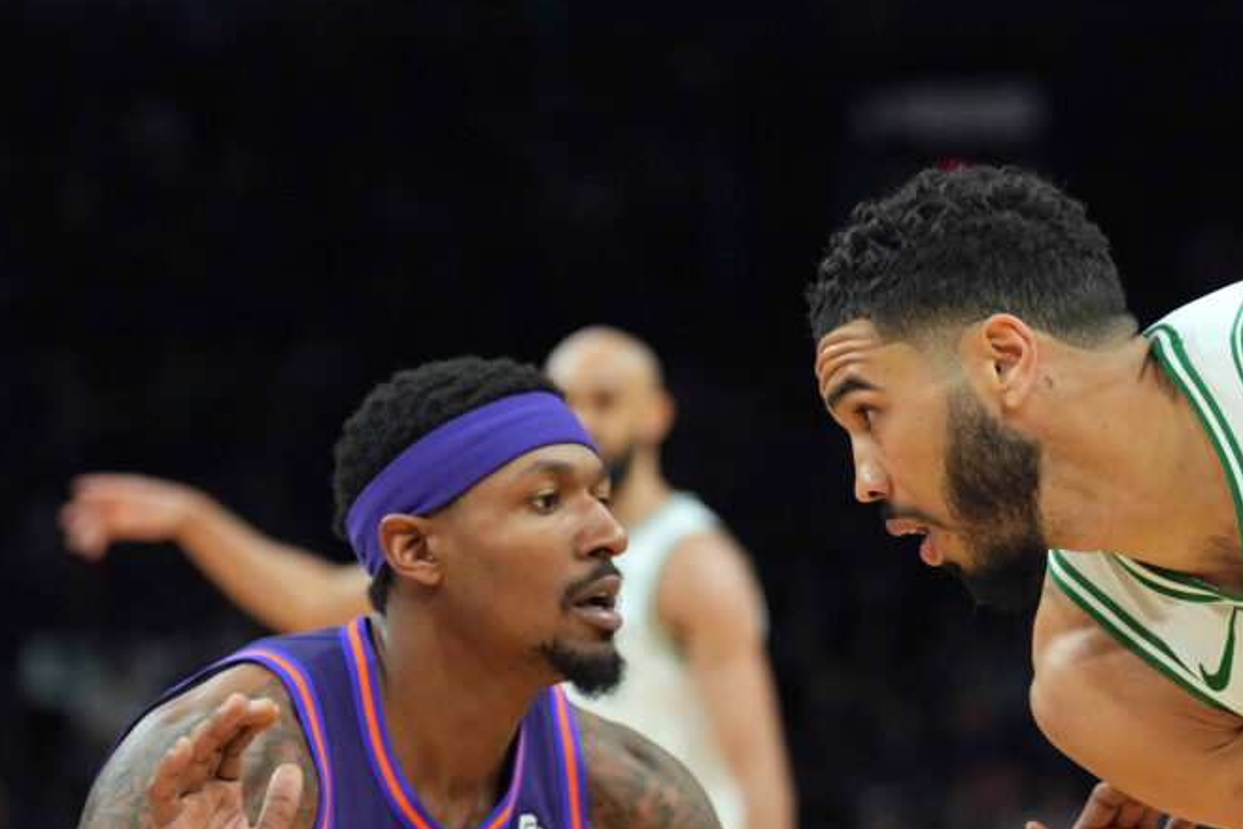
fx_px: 8253
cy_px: 637
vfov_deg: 5.7
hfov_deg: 8.6
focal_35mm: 239
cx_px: 965
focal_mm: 129
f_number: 3.2
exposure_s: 1/1250
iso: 2500
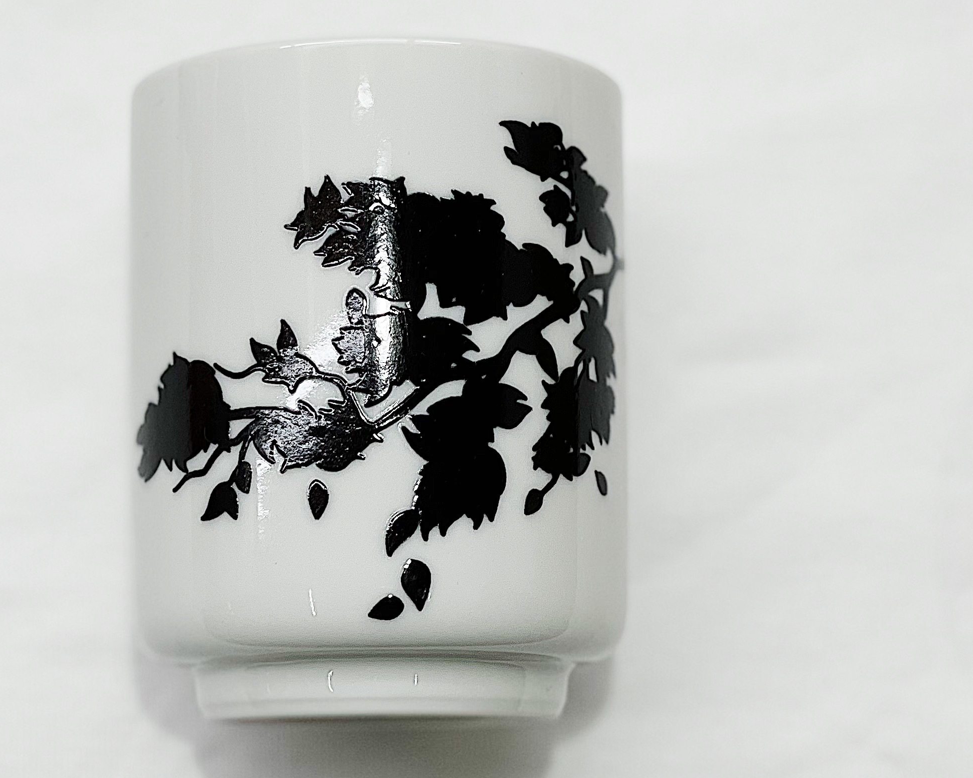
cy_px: 386
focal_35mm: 105
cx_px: 349
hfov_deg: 18.2
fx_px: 3024
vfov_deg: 14.7
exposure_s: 1/100
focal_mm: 6
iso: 32
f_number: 2
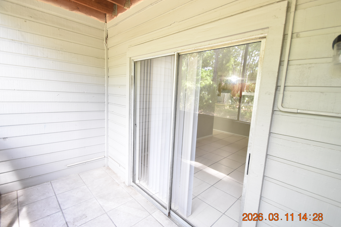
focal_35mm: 16
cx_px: 176
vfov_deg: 73.7
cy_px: 114
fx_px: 152
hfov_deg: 96.7
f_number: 3.5
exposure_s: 1/60
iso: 800
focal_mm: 10
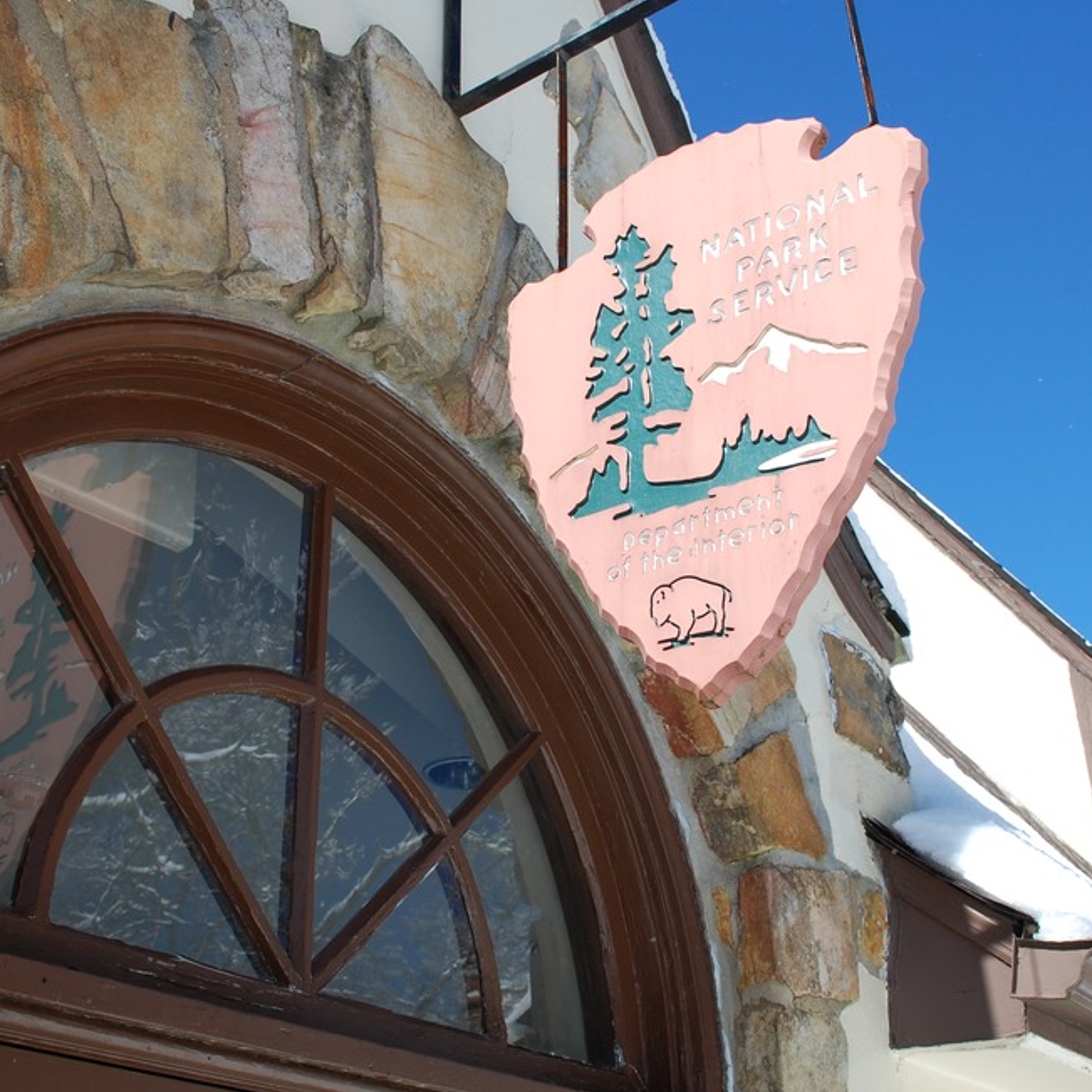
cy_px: 550
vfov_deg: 39.2
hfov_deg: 39.1
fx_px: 1535
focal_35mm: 43
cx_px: 608
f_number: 9
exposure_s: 1/320
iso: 200
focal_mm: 22
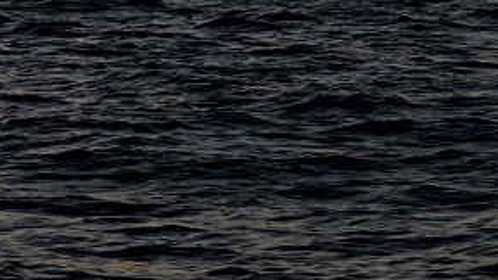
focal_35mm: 382
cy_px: -92
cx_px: -546
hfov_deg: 5.5
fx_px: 5044
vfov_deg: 3.2
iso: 110
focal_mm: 70
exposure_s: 1/500
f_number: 5.6
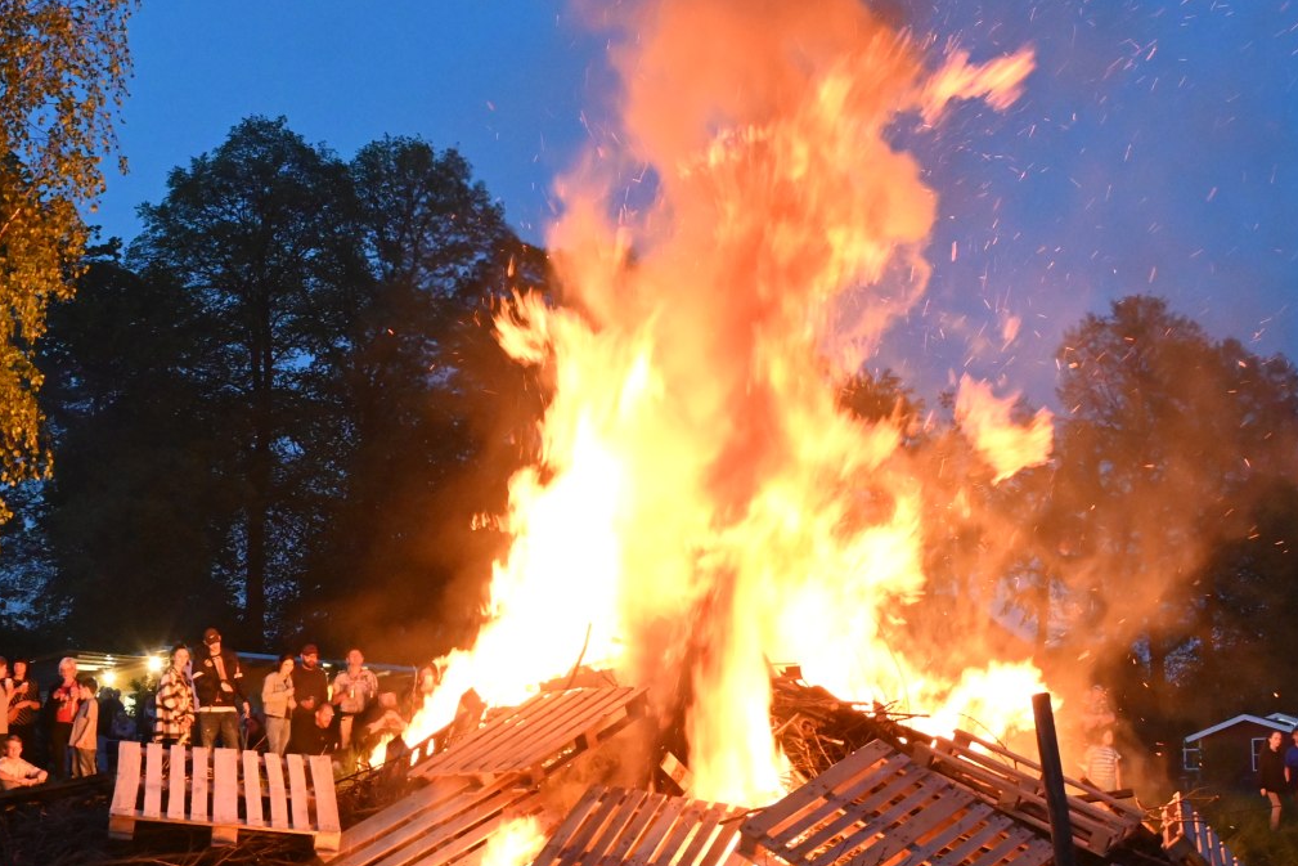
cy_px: 471
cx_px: 664
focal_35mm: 60
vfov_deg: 22.6
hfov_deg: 33.4
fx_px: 2162
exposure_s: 1/50
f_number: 6.3
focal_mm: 21
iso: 3200
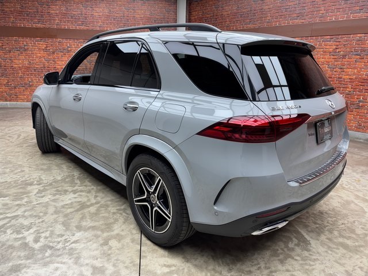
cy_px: 138
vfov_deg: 56.8
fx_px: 255
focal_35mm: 24
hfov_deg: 71.6
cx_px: 184
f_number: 1.78
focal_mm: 6.76
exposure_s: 1/120
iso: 64
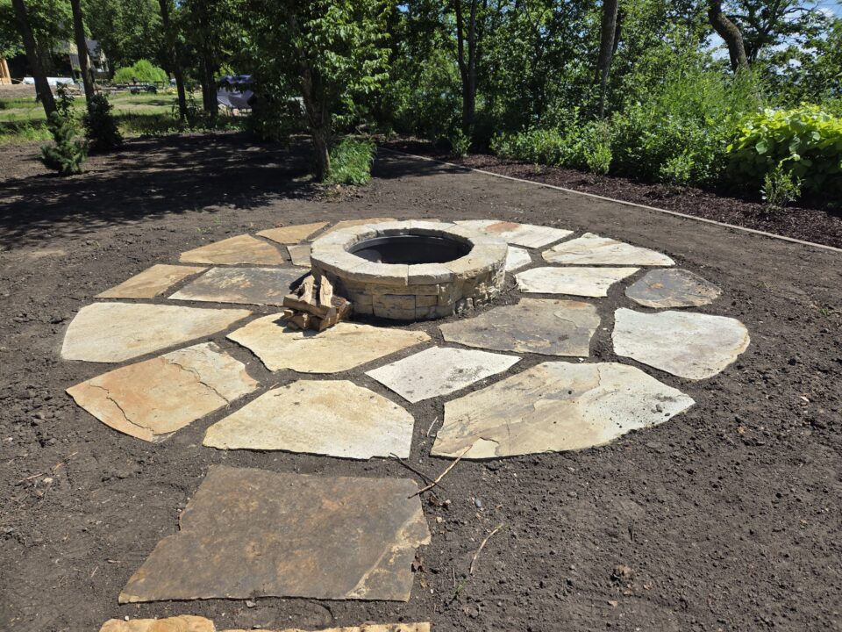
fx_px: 559
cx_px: 421
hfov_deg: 73.9
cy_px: 316
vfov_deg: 58.9
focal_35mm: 23
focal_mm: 5.4
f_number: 1.8
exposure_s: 1/1859
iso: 25
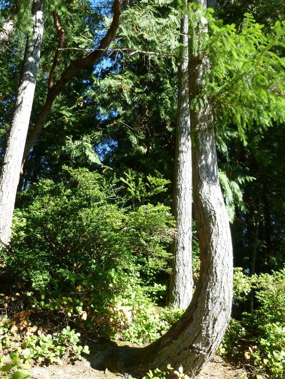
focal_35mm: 36
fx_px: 395
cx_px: 155
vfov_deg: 51.2
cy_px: 169
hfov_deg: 39.6
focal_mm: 4.5
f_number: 3.3
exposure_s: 1/125
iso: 80
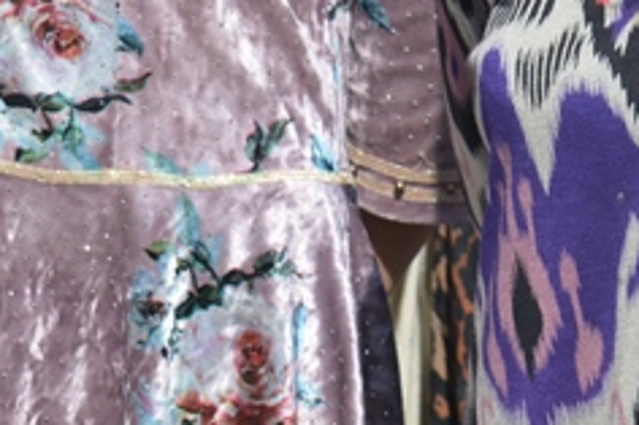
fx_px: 5552
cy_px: -342
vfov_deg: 4.3
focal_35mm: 313
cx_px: 322
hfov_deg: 6.6
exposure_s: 1/250
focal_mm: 48
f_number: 8
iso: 100
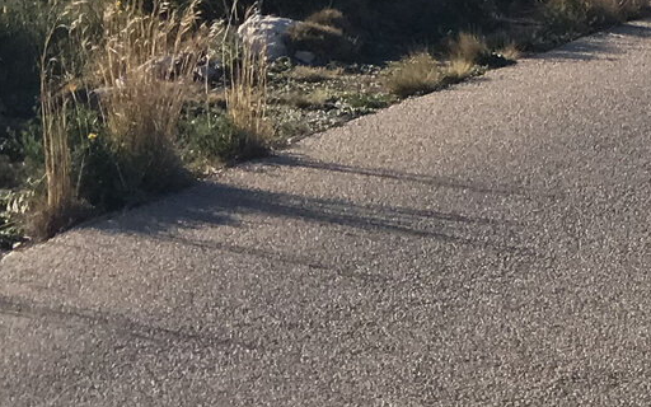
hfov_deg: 8.7
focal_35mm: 236
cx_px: 941
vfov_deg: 5.5
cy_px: -387
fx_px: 4187
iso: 20
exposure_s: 1/1140
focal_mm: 6.6
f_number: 2.8
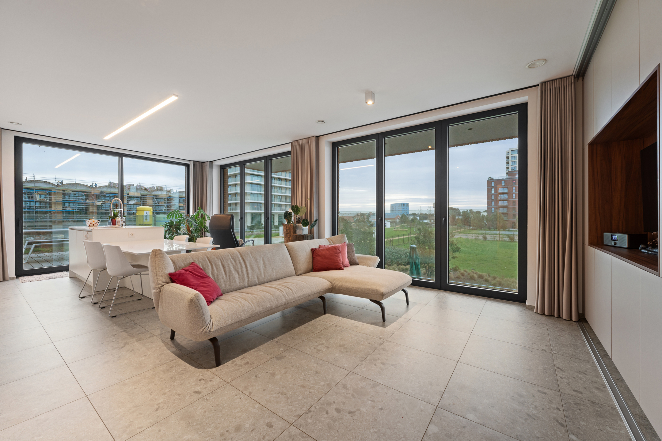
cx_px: 331
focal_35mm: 14
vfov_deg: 81.2
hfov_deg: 104.3
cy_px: 220
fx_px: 257
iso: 250
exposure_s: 1.3
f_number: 11
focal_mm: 14
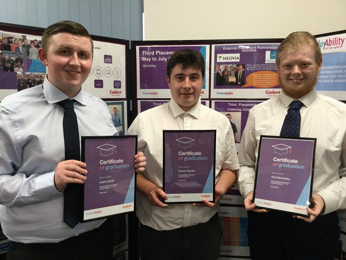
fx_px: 310
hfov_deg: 58.3
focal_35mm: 31
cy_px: 130
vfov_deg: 45.5
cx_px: 173
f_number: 2.4
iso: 125
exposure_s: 1/33
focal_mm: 3.3
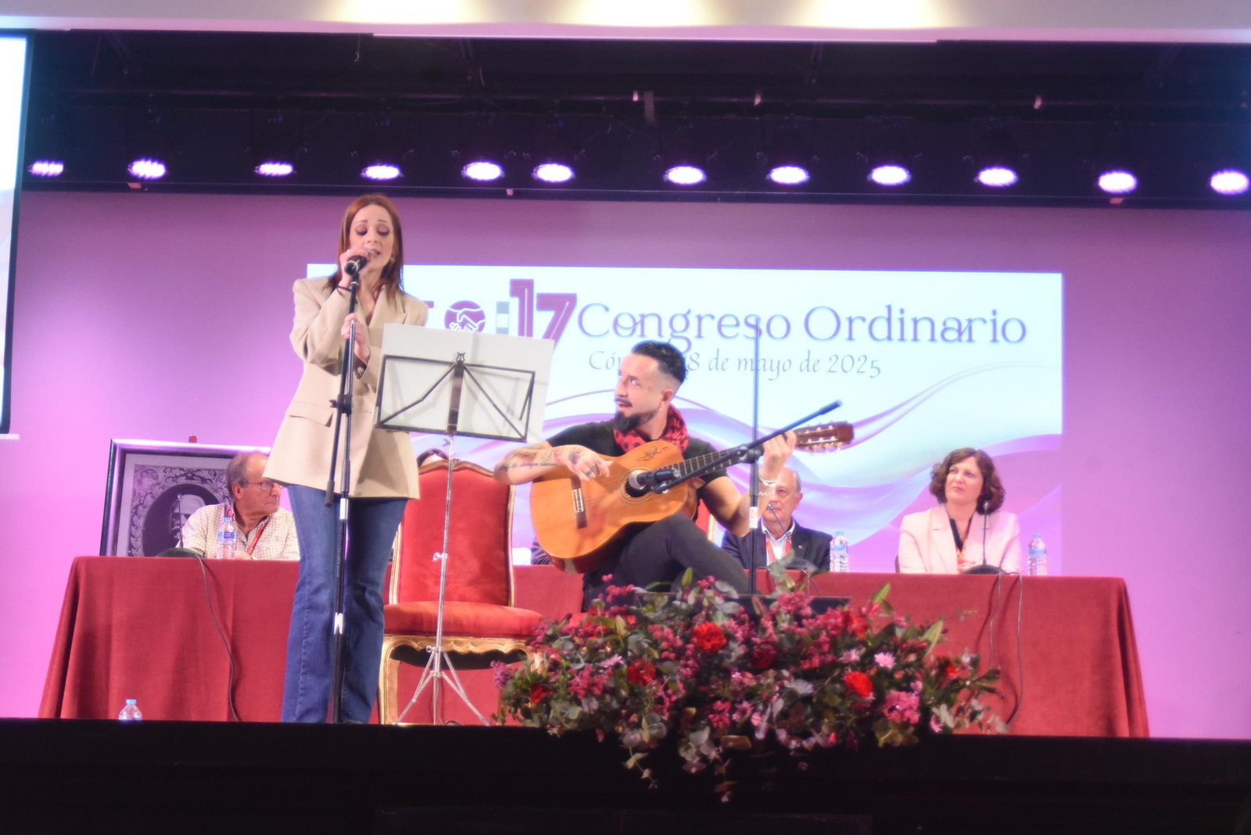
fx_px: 2433
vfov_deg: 19.5
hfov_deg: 28.8
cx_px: 626
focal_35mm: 70
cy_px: 418
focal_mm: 70
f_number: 5.3
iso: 6400
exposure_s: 1/160
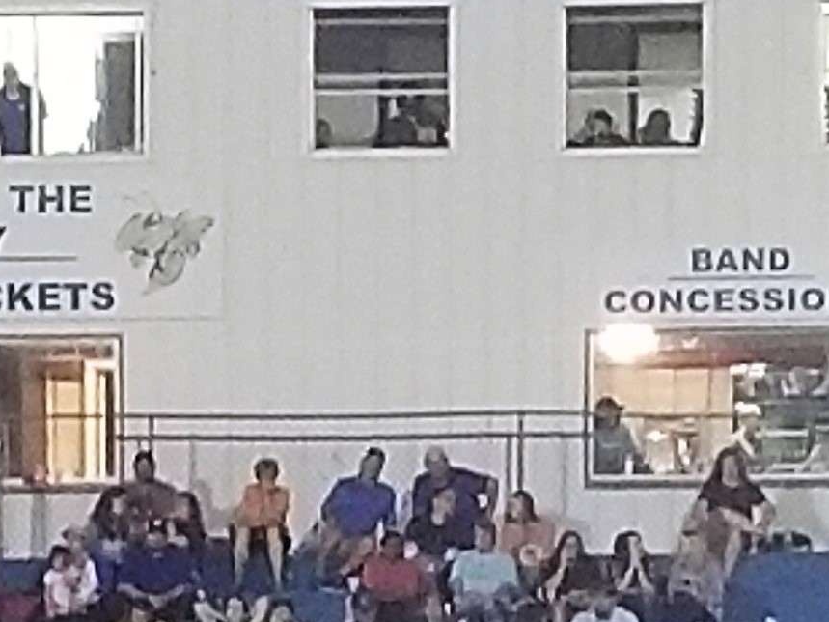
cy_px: 757
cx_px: 377
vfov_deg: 11.9
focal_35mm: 122
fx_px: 2921
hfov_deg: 16.1
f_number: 1.7
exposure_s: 1/30
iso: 200
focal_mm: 4.25
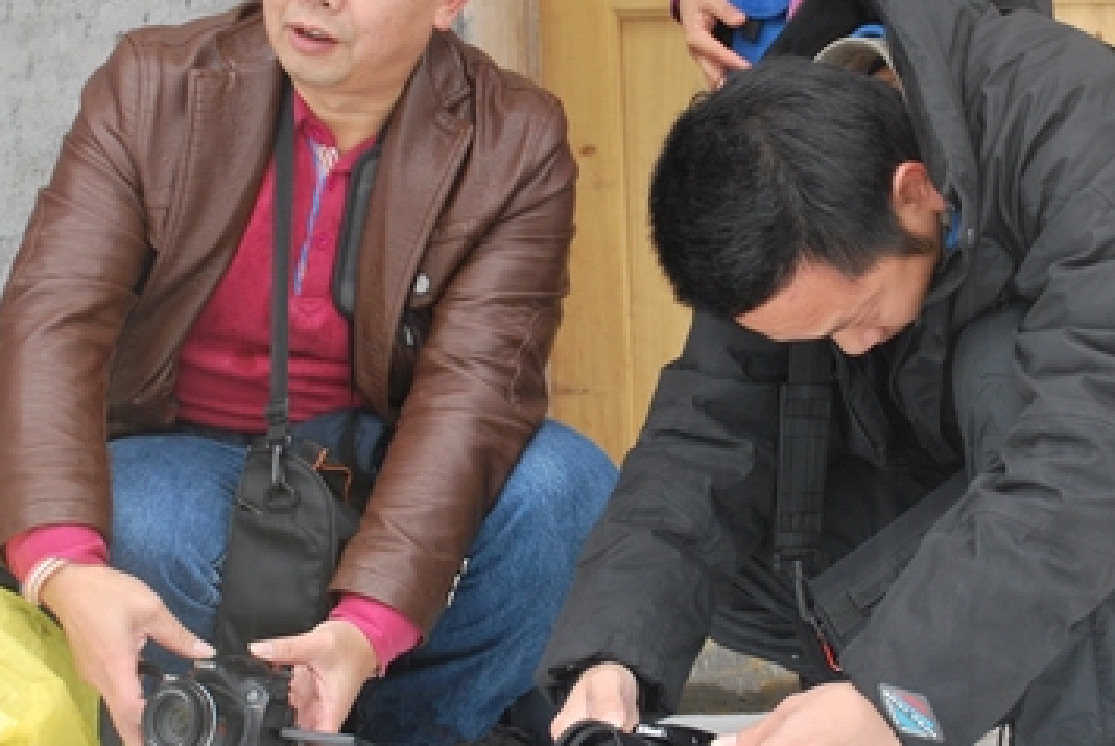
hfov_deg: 25.0
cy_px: 353
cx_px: 620
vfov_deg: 16.9
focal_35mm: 81
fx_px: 2511
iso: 400
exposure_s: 1/100
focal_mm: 32
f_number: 5
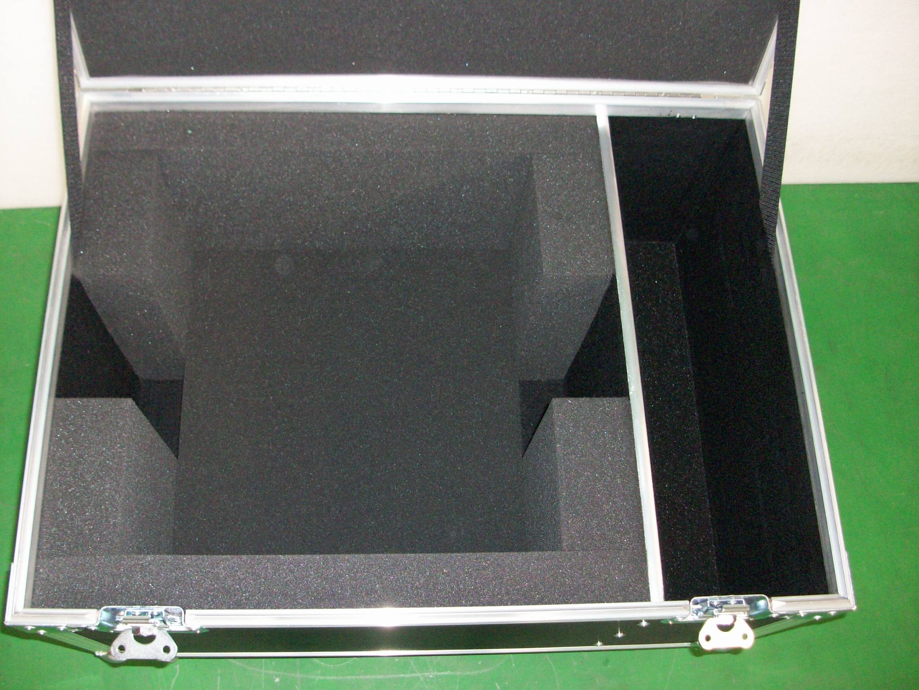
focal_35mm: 34
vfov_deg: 41.8
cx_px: 460
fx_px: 903
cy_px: 345
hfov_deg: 54.0
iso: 160
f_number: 2.8
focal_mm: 5.7
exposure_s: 1/21.2
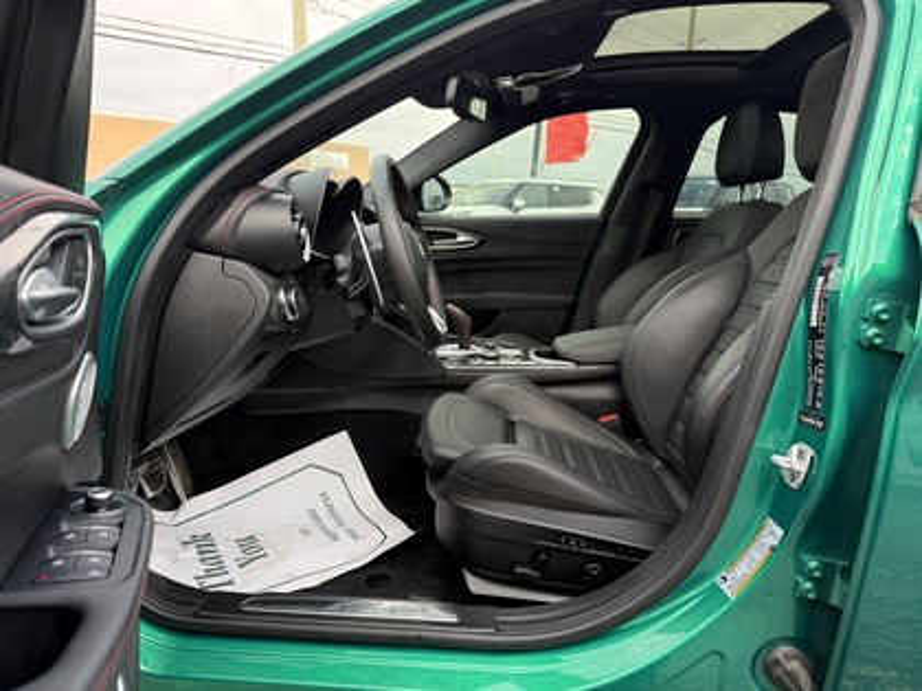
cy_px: 346
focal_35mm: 24
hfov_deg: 71.6
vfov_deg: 56.8
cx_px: 461
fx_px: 639
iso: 100
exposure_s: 1/315
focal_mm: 6.76
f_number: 1.78
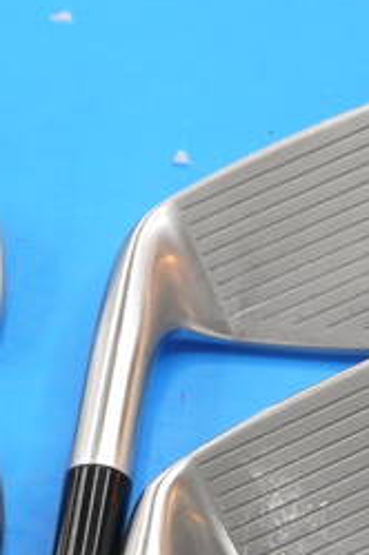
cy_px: 522
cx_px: 71
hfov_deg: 10.6
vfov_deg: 15.8
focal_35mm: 128
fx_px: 1973
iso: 250
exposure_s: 1/60
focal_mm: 24
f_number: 4.5
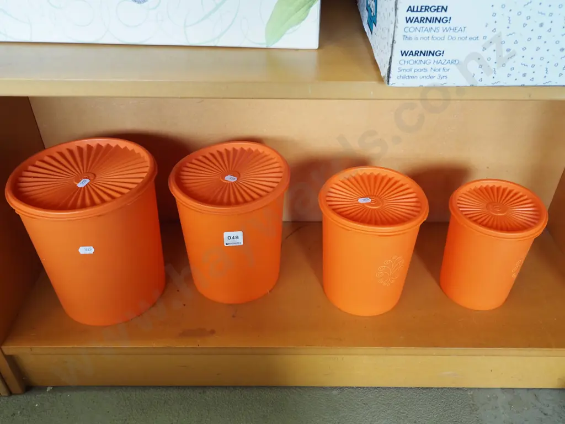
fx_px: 490
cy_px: 212
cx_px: 282
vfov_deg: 46.8
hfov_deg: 60.0
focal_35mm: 30
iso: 2500
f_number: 5.6
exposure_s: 1/80
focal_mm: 15
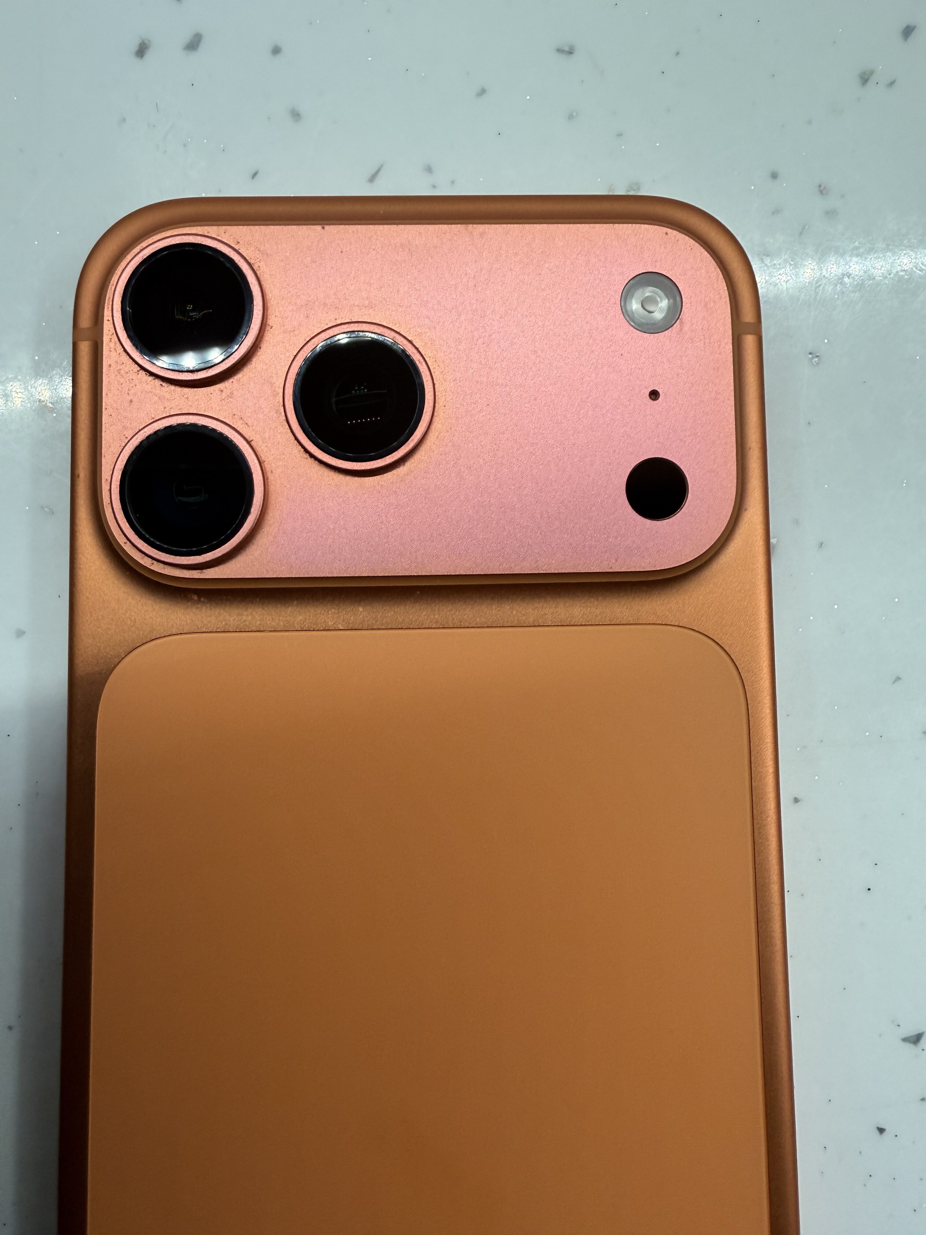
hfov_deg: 56.8
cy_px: 618
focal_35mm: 24
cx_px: 463
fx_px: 856
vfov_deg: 71.6
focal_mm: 2.22
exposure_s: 1/99
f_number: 2.2
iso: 100
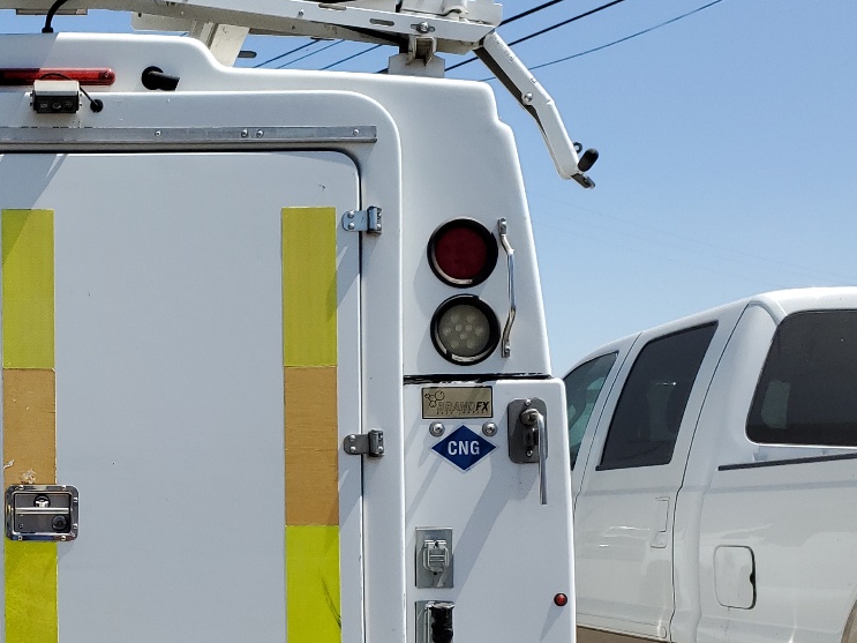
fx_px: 1386
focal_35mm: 56
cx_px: 77
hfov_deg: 32.5
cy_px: 515
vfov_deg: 25.6
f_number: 1.5
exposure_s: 1/3333
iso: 50
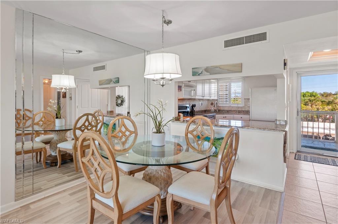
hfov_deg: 90.1
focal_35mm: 18
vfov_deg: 67.2
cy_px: 112
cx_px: 169
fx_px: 169
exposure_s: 1/4
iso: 200
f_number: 10
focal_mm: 12
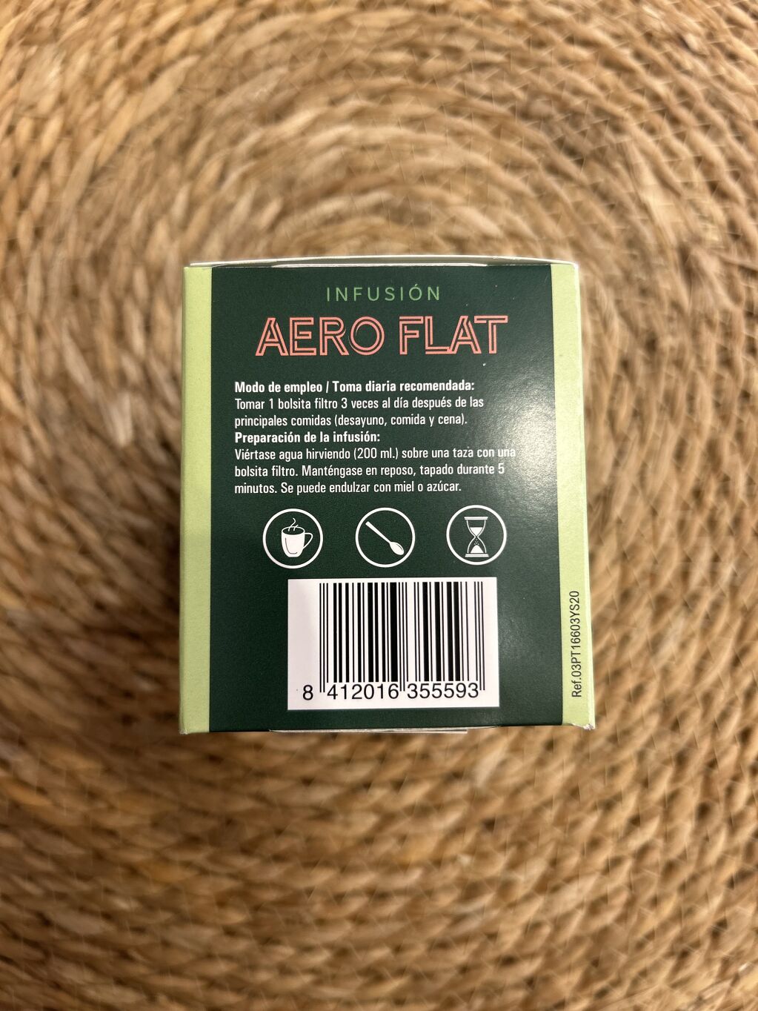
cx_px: 379
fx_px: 759
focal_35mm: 26
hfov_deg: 53.1
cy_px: 506
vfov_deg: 67.3
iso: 80
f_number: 1.5
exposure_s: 1/50
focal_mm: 5.7
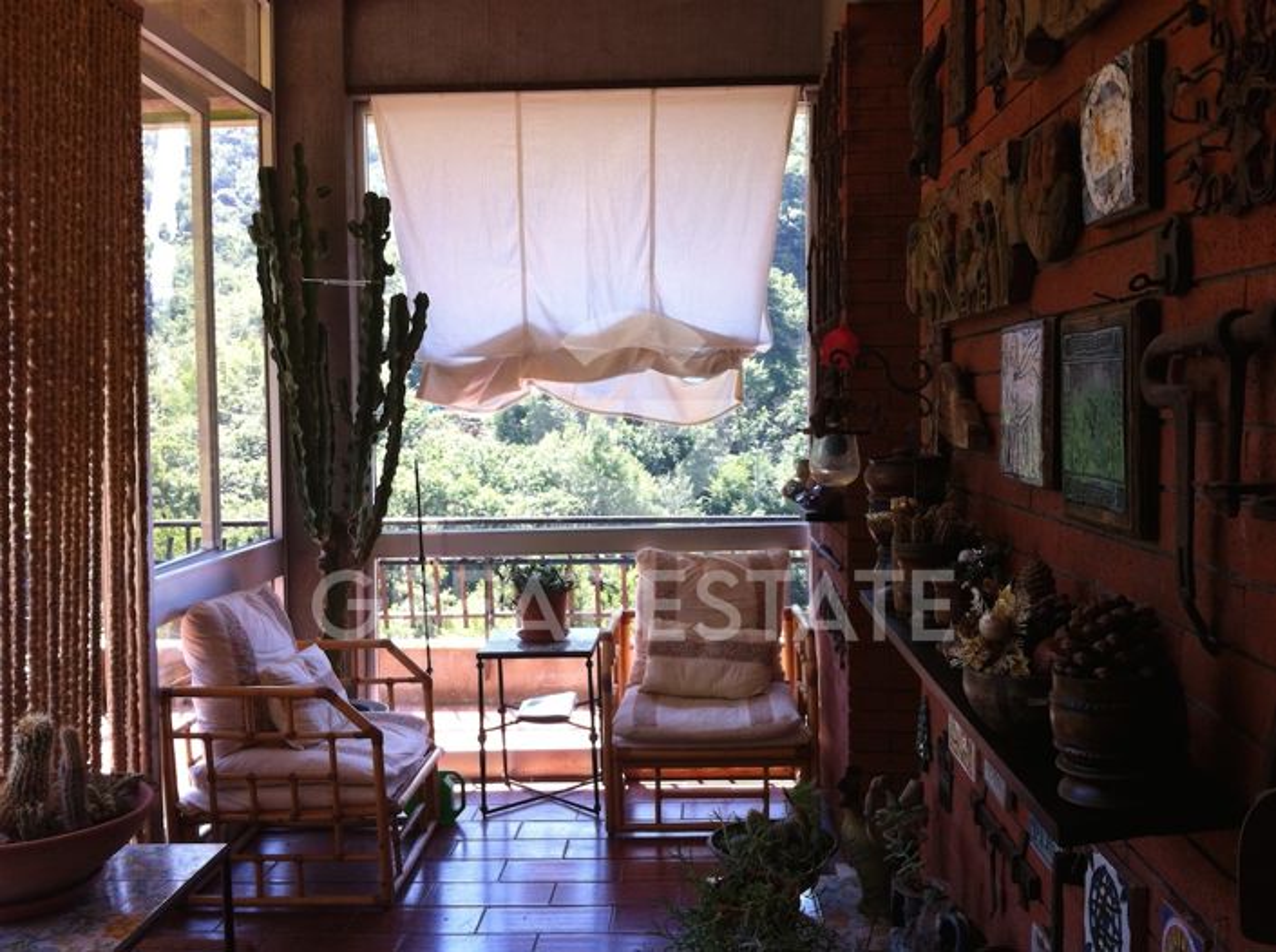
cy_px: 476
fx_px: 1288
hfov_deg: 52.7
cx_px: 638
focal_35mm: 35
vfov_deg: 40.6
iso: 100
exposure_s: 1/120
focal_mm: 3.85
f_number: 2.8
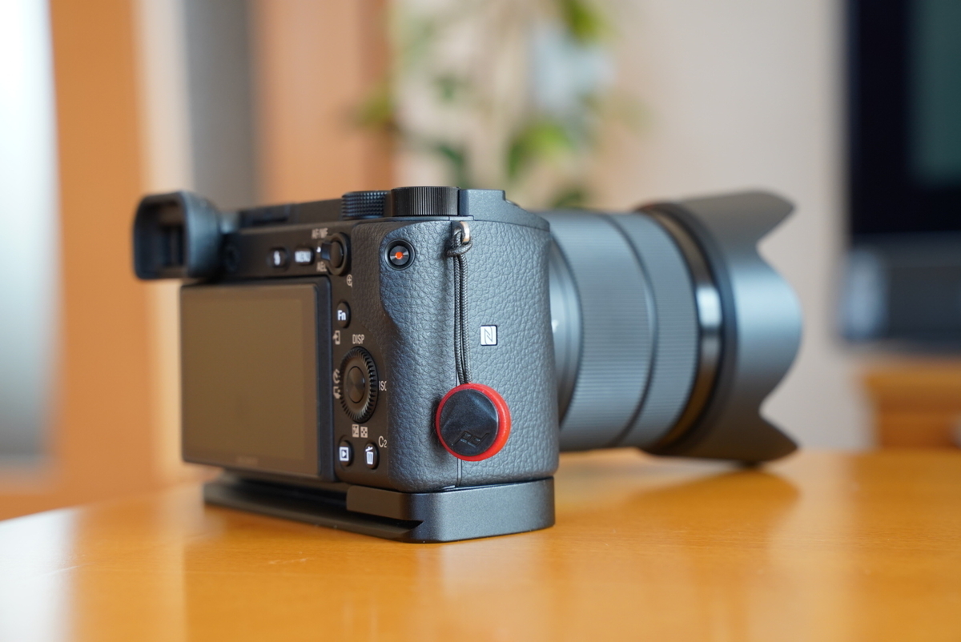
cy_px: 321
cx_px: 480
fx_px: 2003
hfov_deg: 27.0
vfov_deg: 18.2
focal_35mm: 75
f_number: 7.1
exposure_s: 1/50
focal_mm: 75
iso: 1250
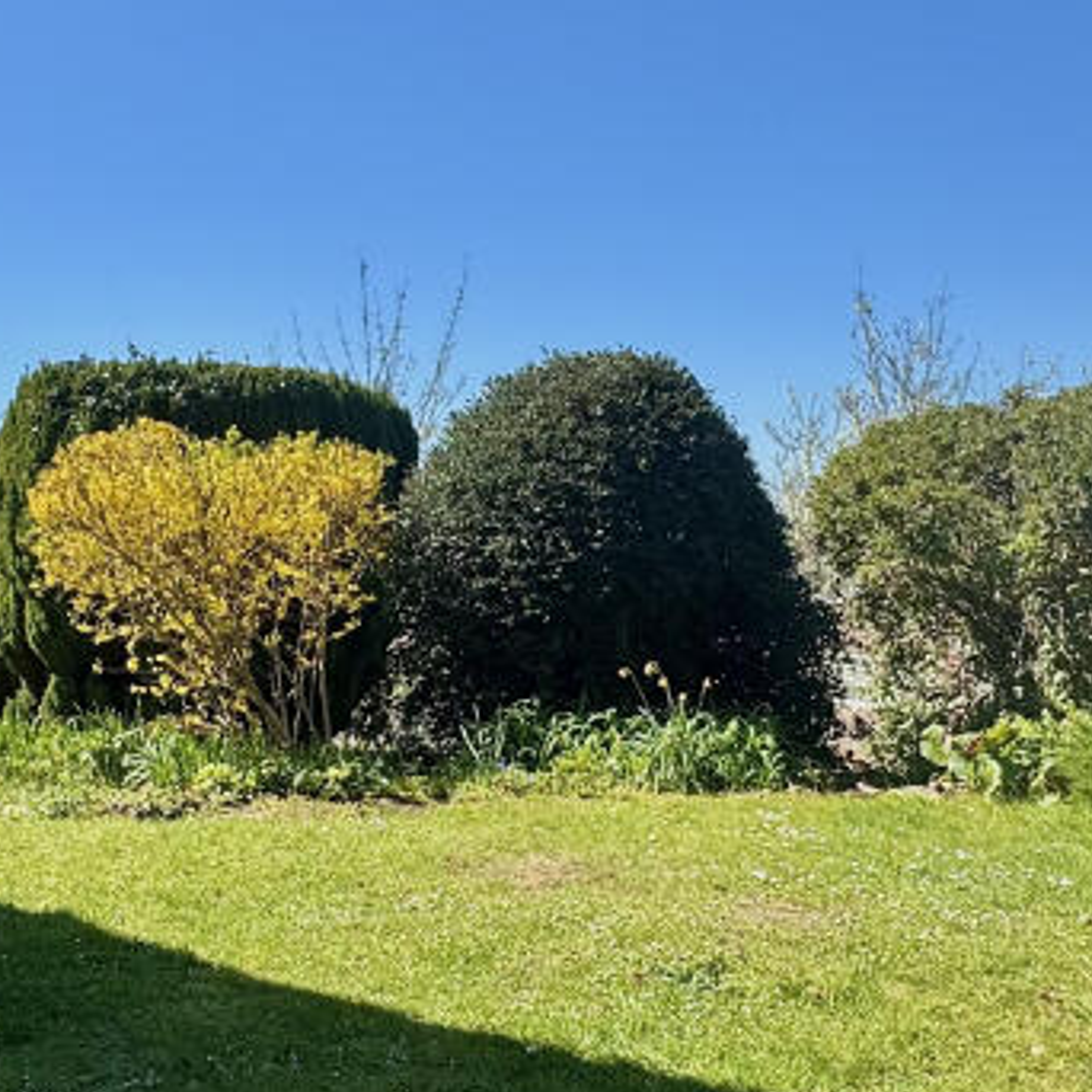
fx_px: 1321
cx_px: 386
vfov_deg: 44.8
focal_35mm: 37
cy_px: 469
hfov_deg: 44.4
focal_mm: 2.22
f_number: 2.2
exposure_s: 1/1709
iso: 40
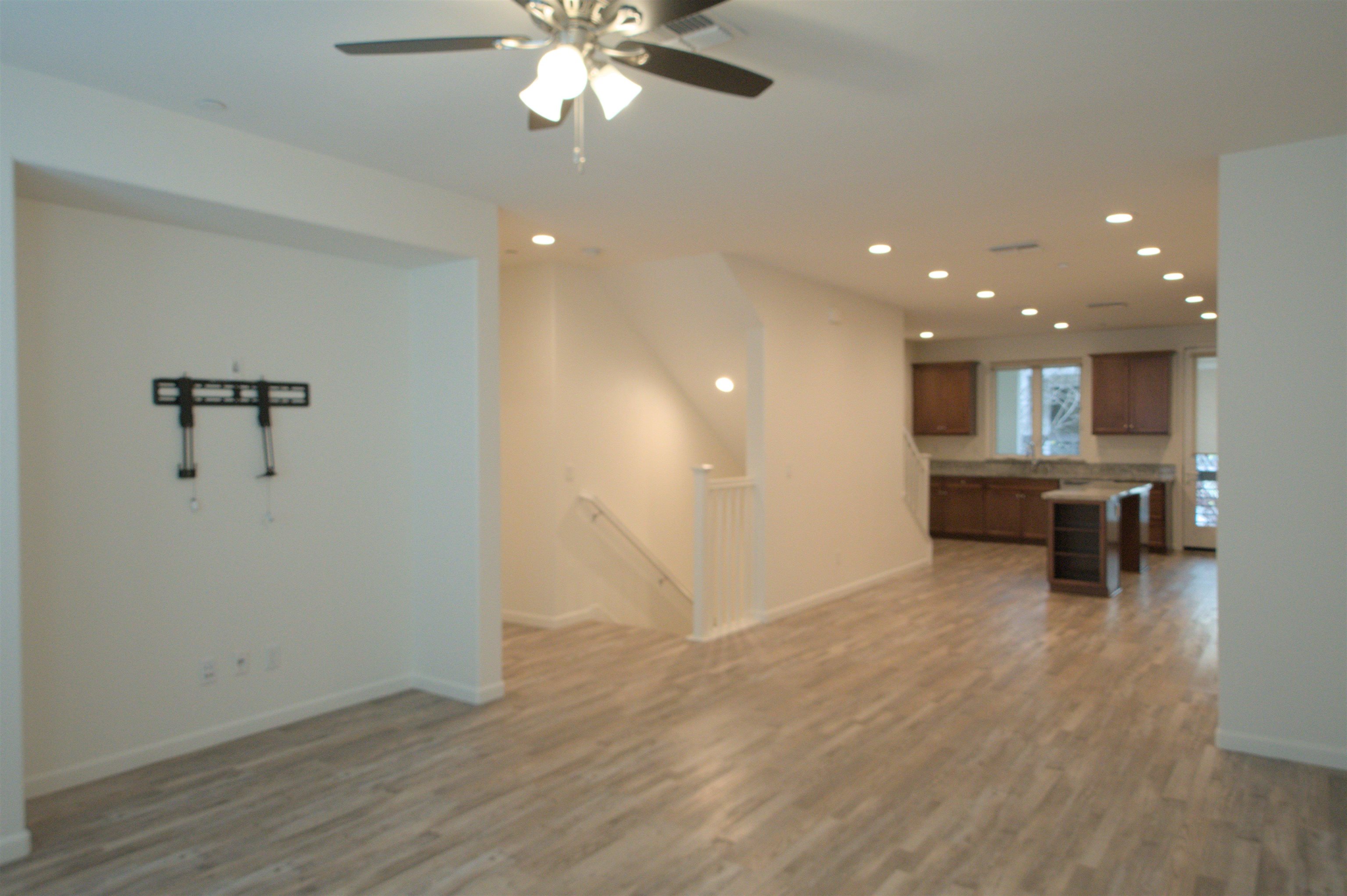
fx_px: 898
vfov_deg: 53.1
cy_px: 448
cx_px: 674
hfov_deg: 73.8
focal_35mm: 24
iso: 1100
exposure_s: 1/125
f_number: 5.6
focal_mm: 16
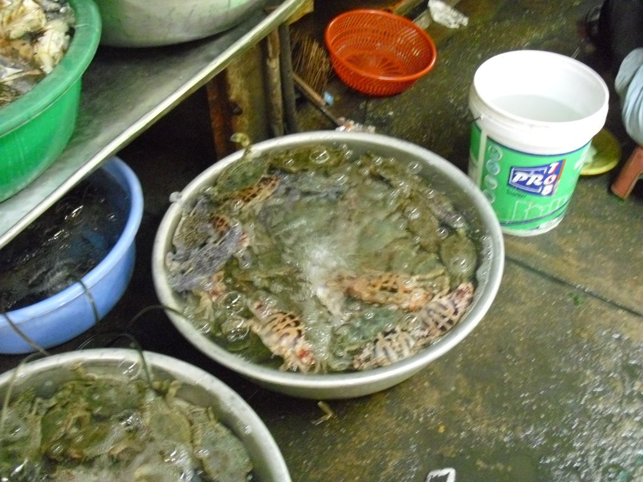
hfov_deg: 49.0
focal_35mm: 38
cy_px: 241
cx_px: 322
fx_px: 706
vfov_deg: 37.7
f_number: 2.8
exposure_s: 1/25
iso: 800
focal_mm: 6.2
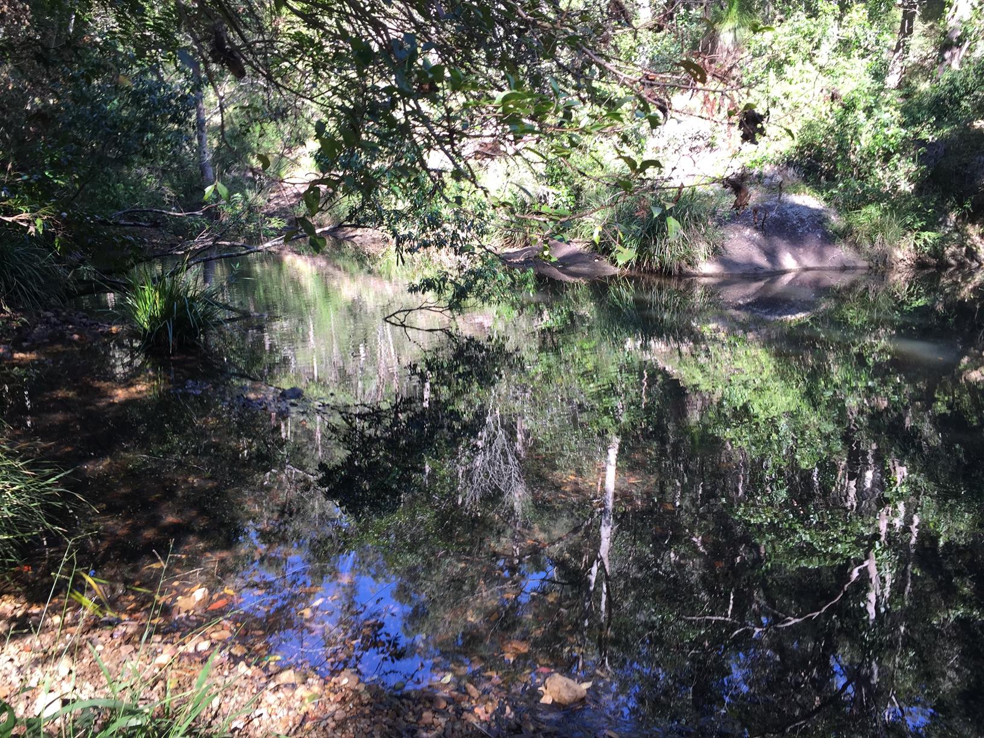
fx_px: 824
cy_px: 369
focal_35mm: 29
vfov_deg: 48.2
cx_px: 492
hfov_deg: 61.7
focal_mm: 4.15
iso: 32
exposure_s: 1/103
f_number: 2.2
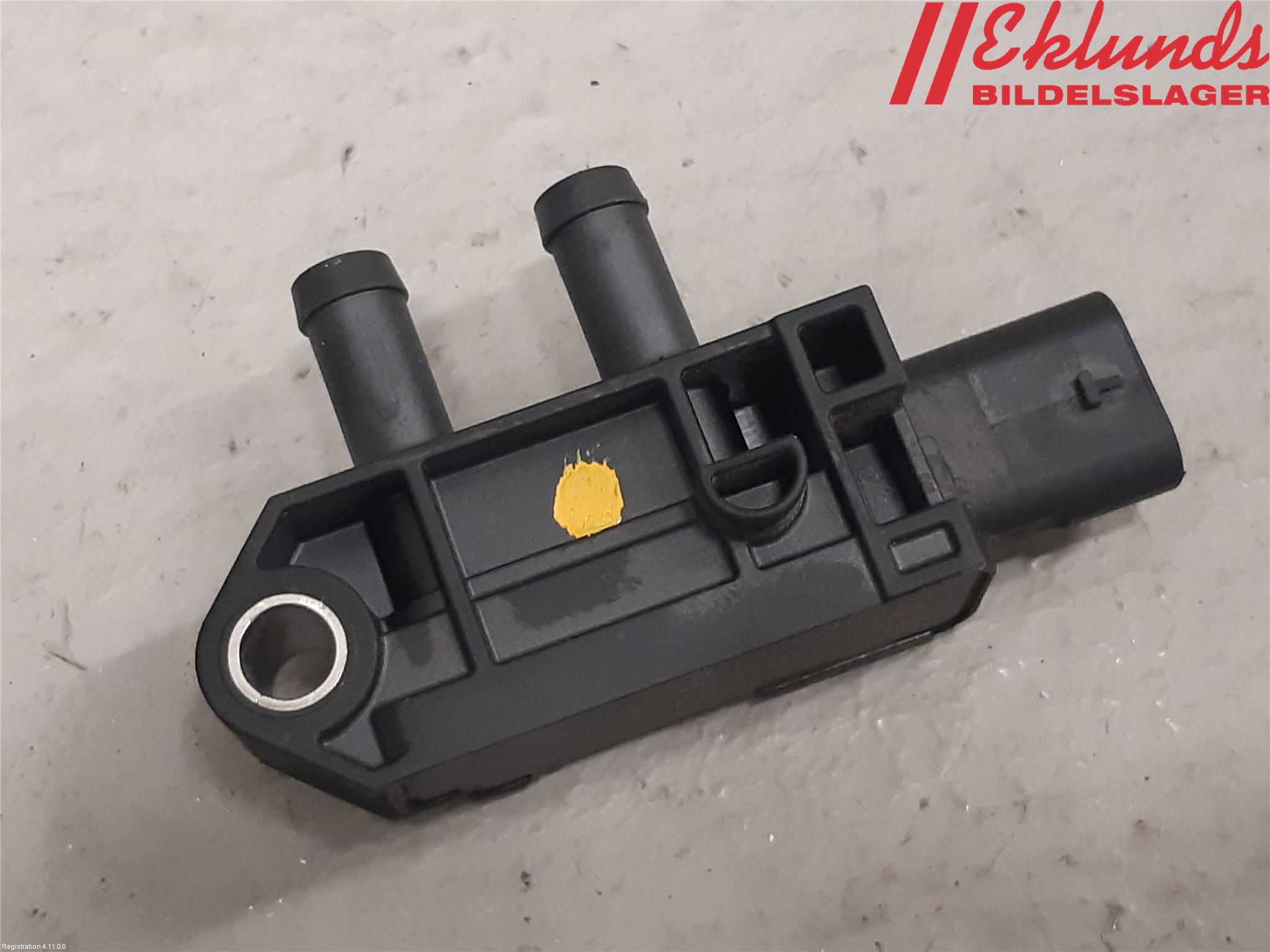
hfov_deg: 67.3
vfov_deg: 53.1
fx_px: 954
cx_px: 635
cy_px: 476
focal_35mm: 26
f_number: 1.7
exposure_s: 1/50
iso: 200
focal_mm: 3.93
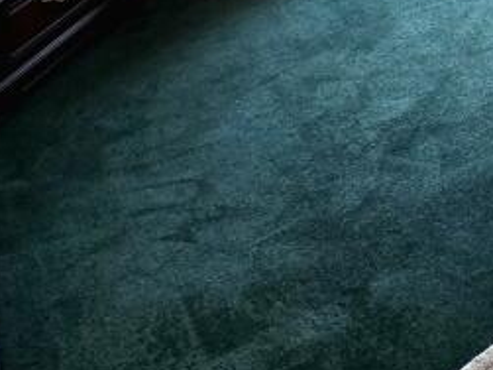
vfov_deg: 18.2
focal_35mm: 53
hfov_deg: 28.7
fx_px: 754
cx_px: 660
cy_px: -376
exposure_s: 1/50
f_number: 2.2
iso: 64
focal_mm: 2.2
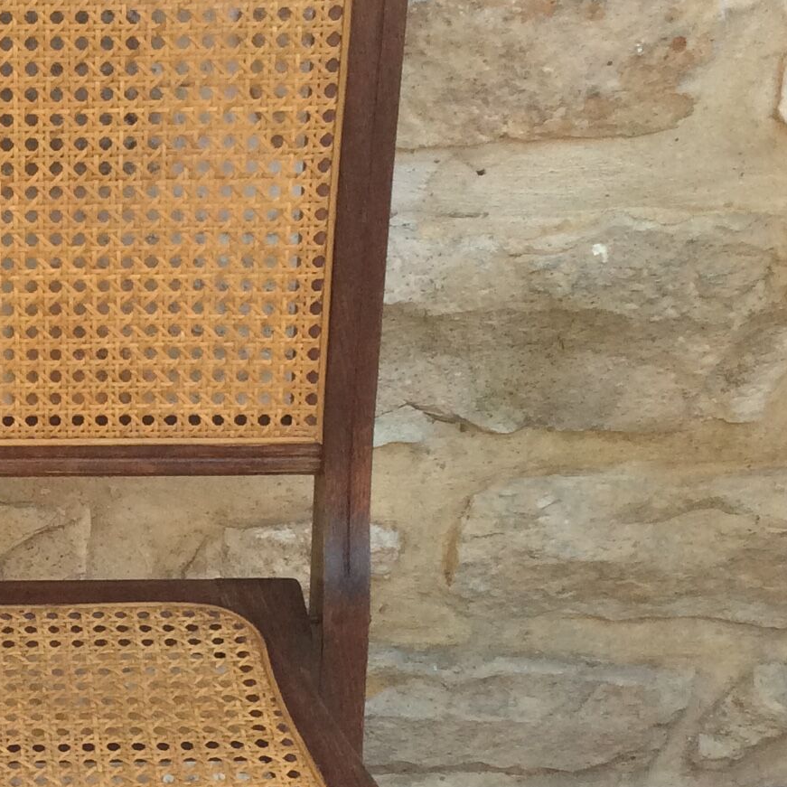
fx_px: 2161
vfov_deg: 20.5
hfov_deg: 20.1
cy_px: 591
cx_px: 43
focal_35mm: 84
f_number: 2.4
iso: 64
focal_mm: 3.3
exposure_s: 1/100
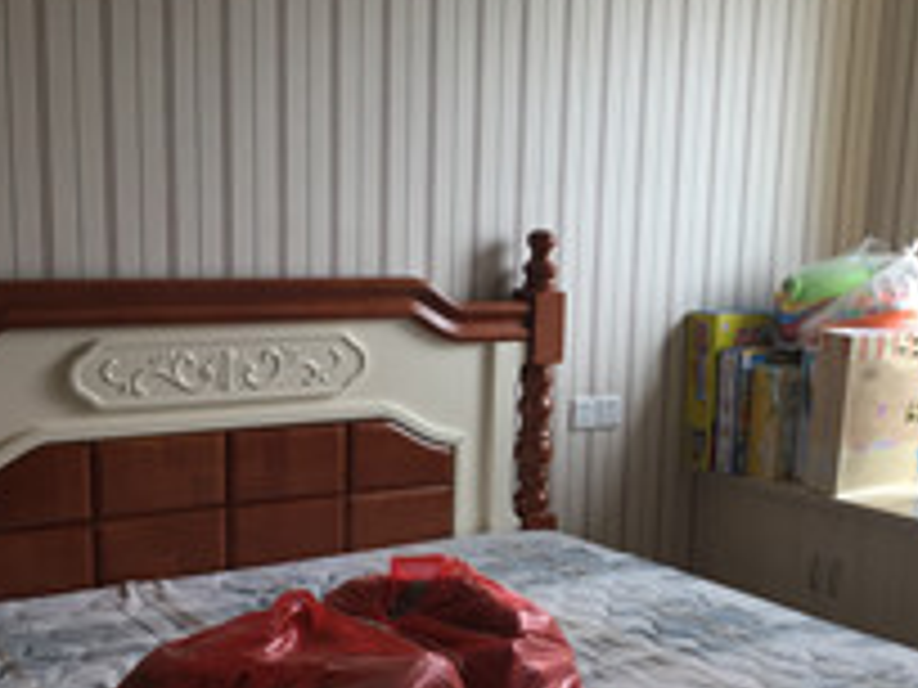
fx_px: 1512
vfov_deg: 25.4
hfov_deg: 33.6
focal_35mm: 57
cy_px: 499
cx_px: 585
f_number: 2.2
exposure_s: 1/33
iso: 32
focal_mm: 4.15
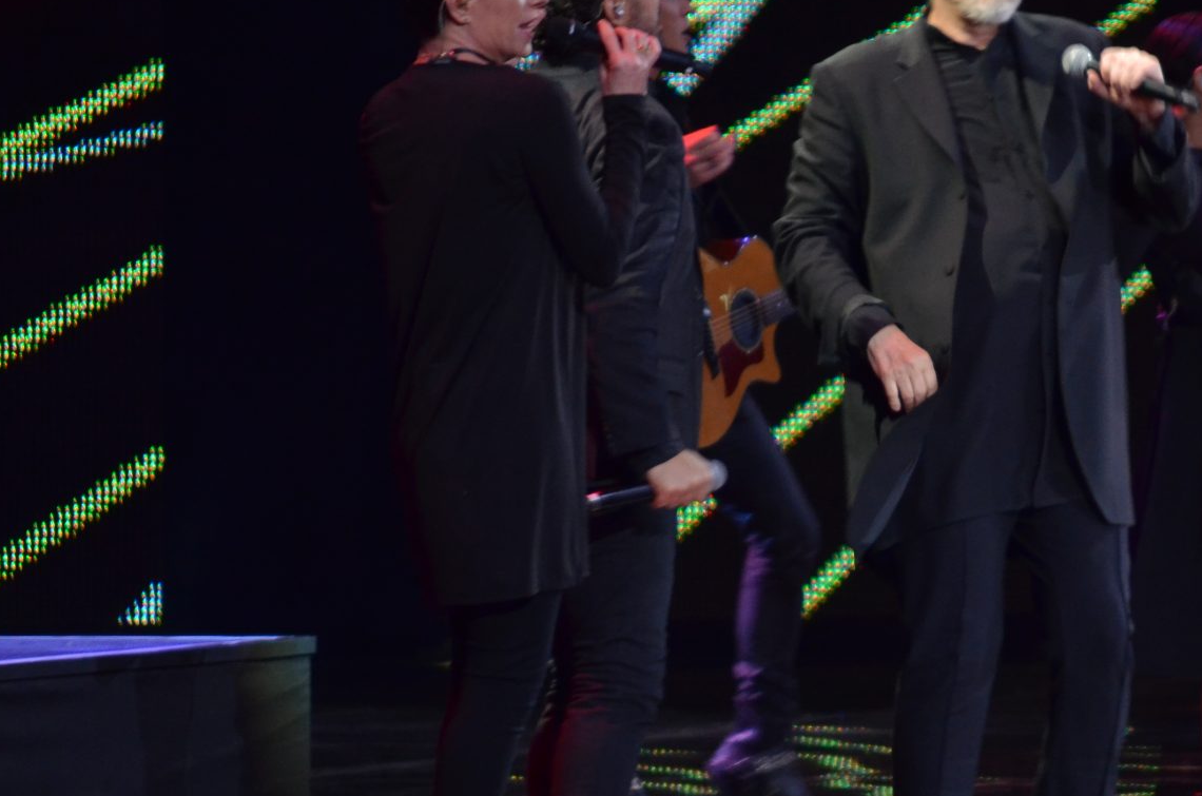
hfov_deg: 3.8
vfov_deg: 2.5
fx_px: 17959
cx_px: 918
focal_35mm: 539
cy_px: 380
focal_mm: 200
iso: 1000
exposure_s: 1/100
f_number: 5.6
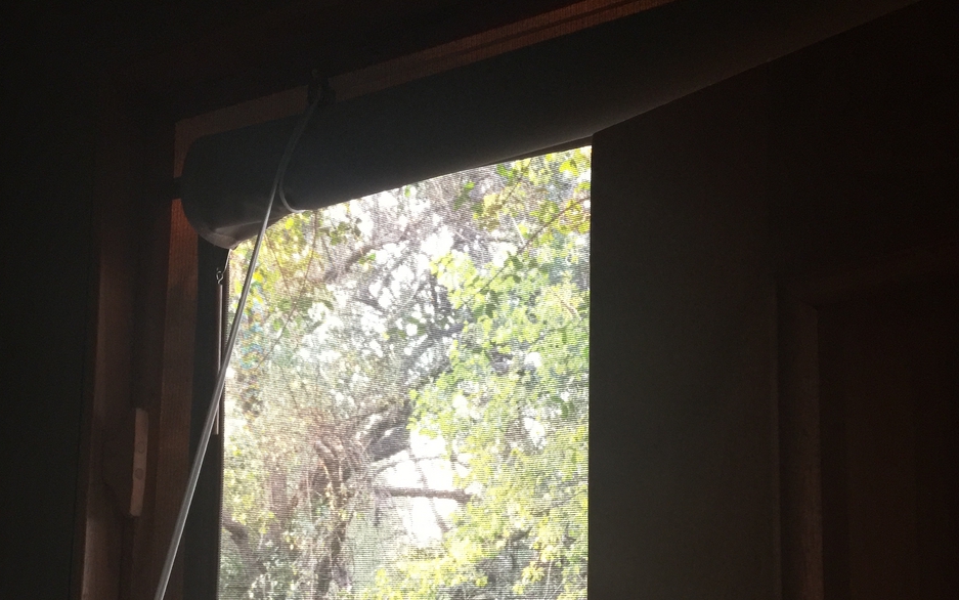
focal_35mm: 42
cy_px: 508
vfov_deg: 29.6
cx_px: 478
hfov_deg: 47.2
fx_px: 1098
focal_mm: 4.15
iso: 125
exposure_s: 1/8
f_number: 2.2
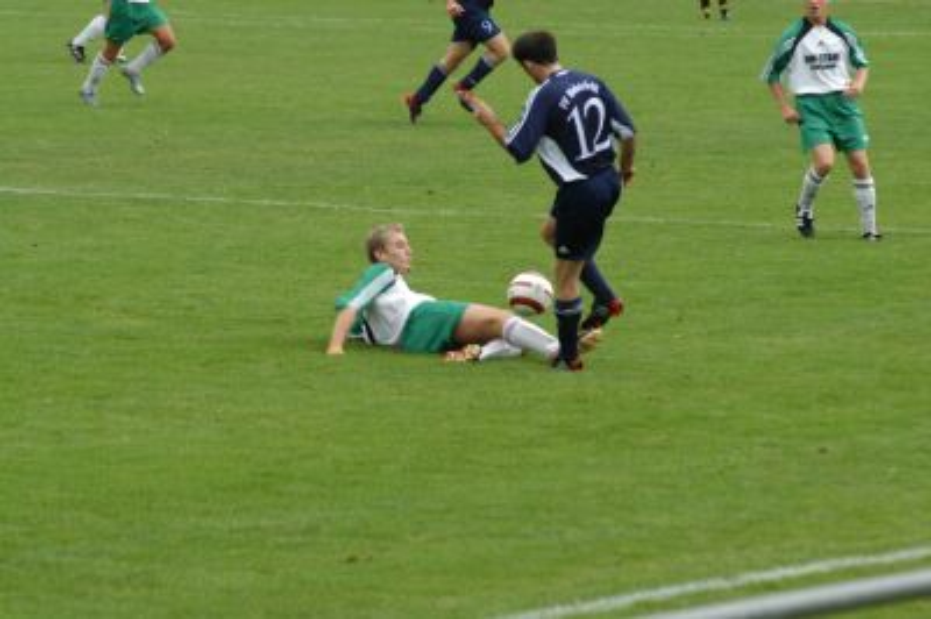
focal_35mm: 300
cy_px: 310
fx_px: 7752
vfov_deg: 4.6
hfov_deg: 6.9
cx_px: 466
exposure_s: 1/400
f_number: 5
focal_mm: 200
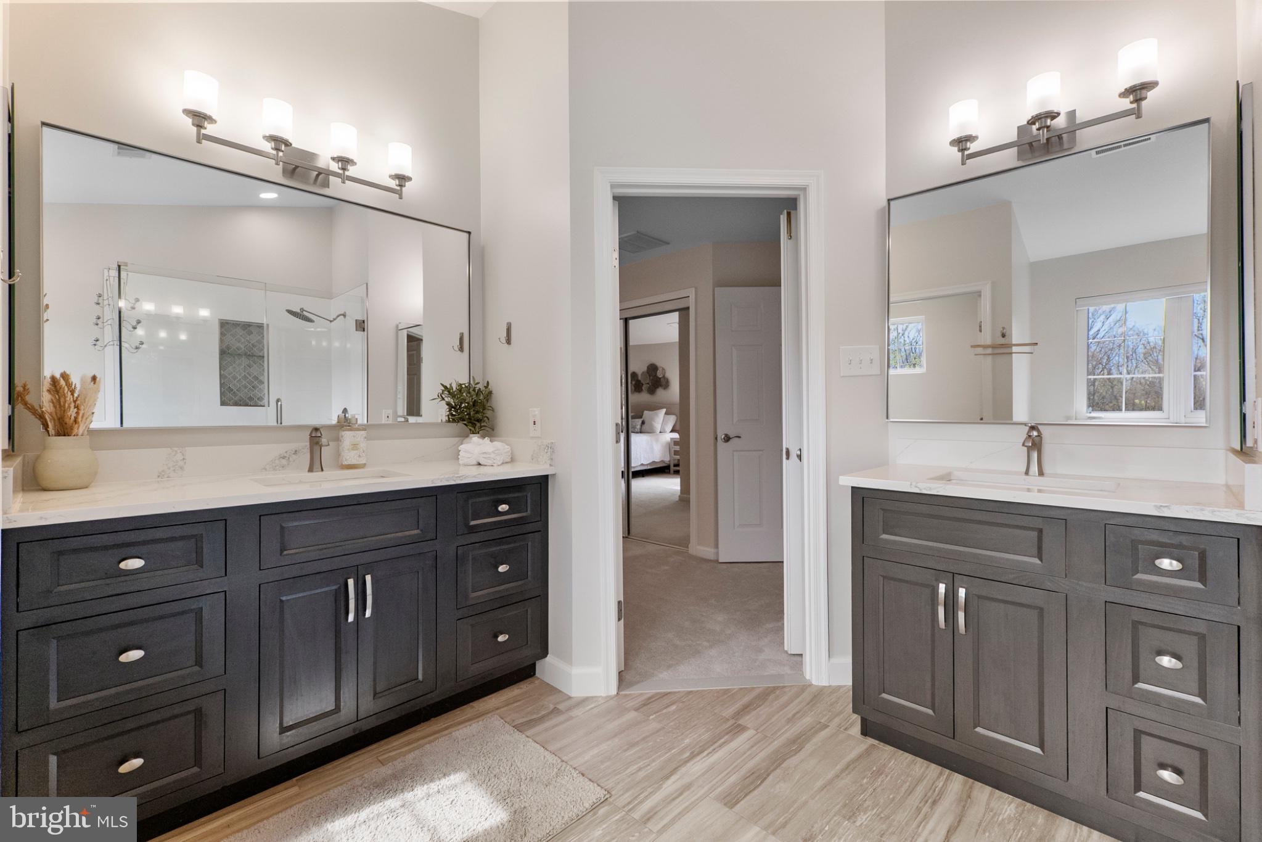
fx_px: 526
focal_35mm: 15
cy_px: 421
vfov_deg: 77.3
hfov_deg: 100.4
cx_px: 631
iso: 640
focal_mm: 10
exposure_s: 1/250
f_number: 4
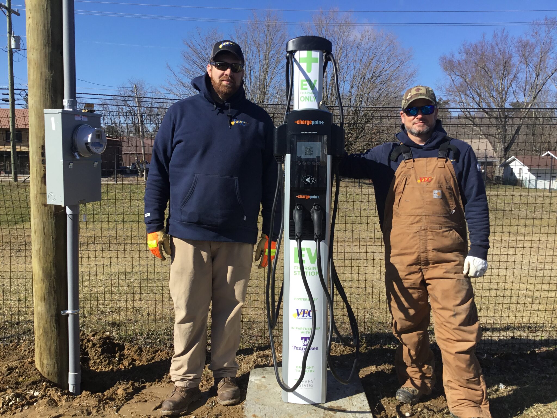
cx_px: 278
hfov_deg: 58.4
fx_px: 499
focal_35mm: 31
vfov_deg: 45.4
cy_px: 209
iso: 25
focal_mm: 3.3
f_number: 2.4
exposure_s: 1/1018
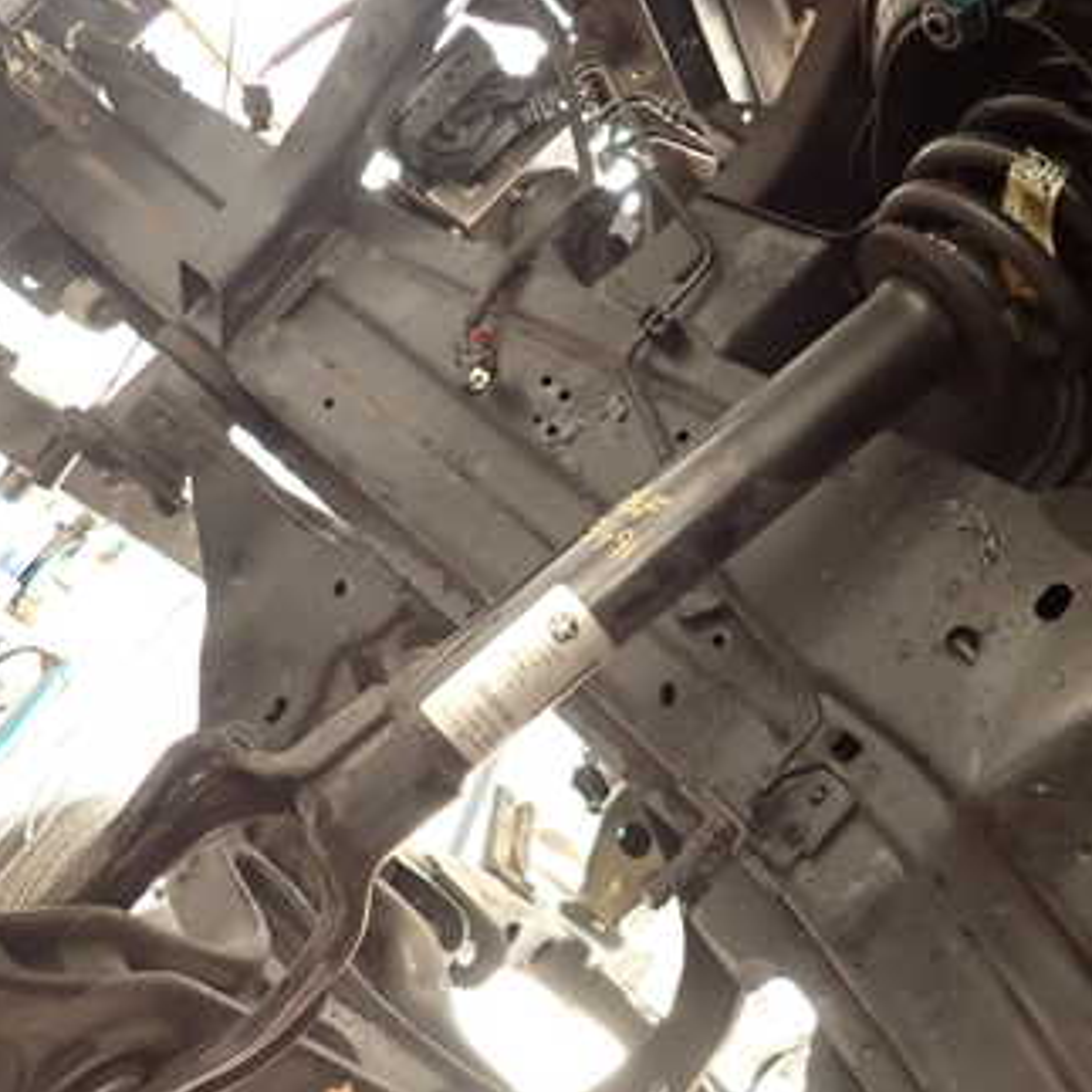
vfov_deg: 40.9
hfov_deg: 40.7
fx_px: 1463
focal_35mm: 41
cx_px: 673
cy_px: 534
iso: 250
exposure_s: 1/30
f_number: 2
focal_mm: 4.5
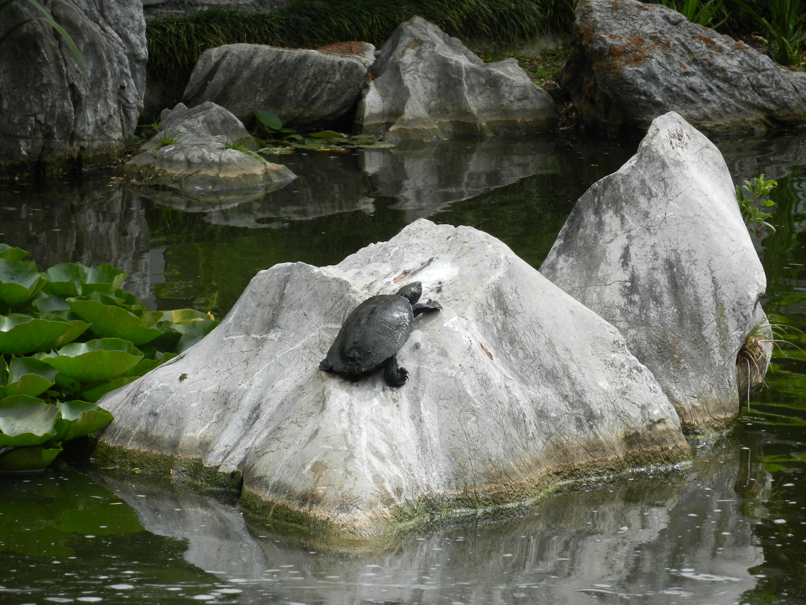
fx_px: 5868
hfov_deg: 7.9
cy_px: 302
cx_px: 403
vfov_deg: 5.9
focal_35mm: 252
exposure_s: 1/500
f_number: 5.3
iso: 160
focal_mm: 45.3
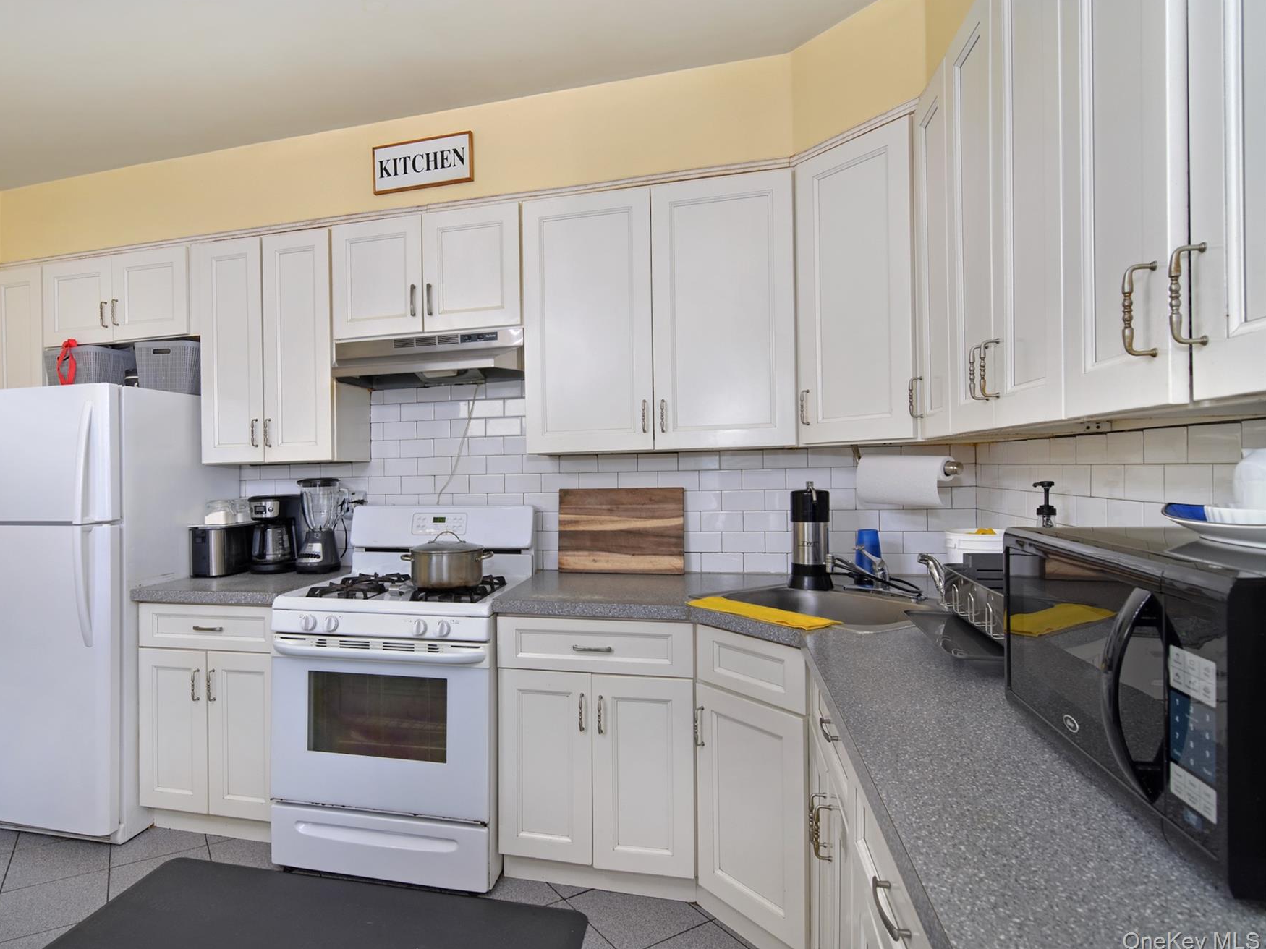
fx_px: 679
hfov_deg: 85.3
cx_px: 529
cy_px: 465
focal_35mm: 19
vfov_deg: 69.9
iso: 800
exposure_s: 1/50
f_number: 8
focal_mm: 11
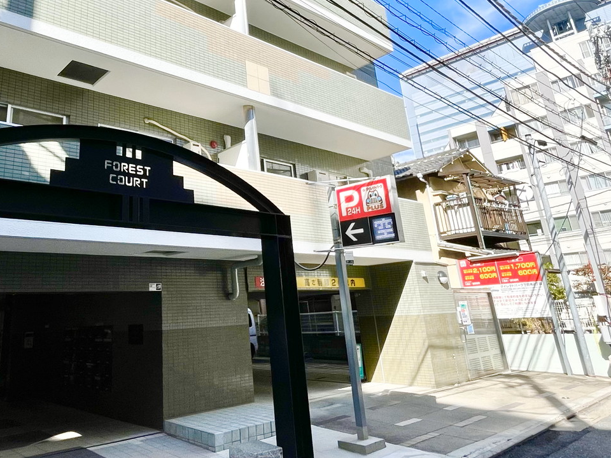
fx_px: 494
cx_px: 206
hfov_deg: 62.0
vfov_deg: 48.7
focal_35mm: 28
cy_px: 142
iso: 25
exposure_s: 1/494
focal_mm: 1.55
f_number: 2.4
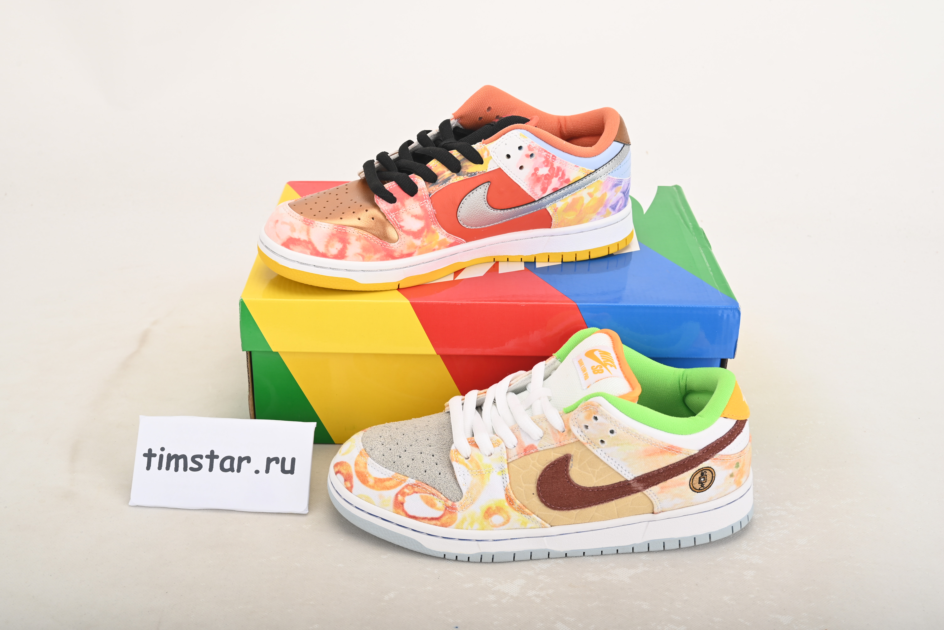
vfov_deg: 31.2
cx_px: 472
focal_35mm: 43
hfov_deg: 45.4
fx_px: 1128
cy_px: 315
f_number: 11
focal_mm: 43
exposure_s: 1/200
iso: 100
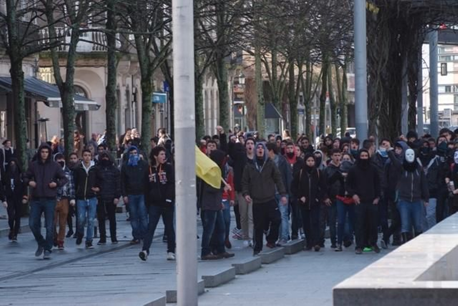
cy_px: 153
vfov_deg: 4.6
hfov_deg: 6.9
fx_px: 3818
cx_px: 229
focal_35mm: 300
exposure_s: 1/180
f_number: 7.1
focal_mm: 200
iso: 500
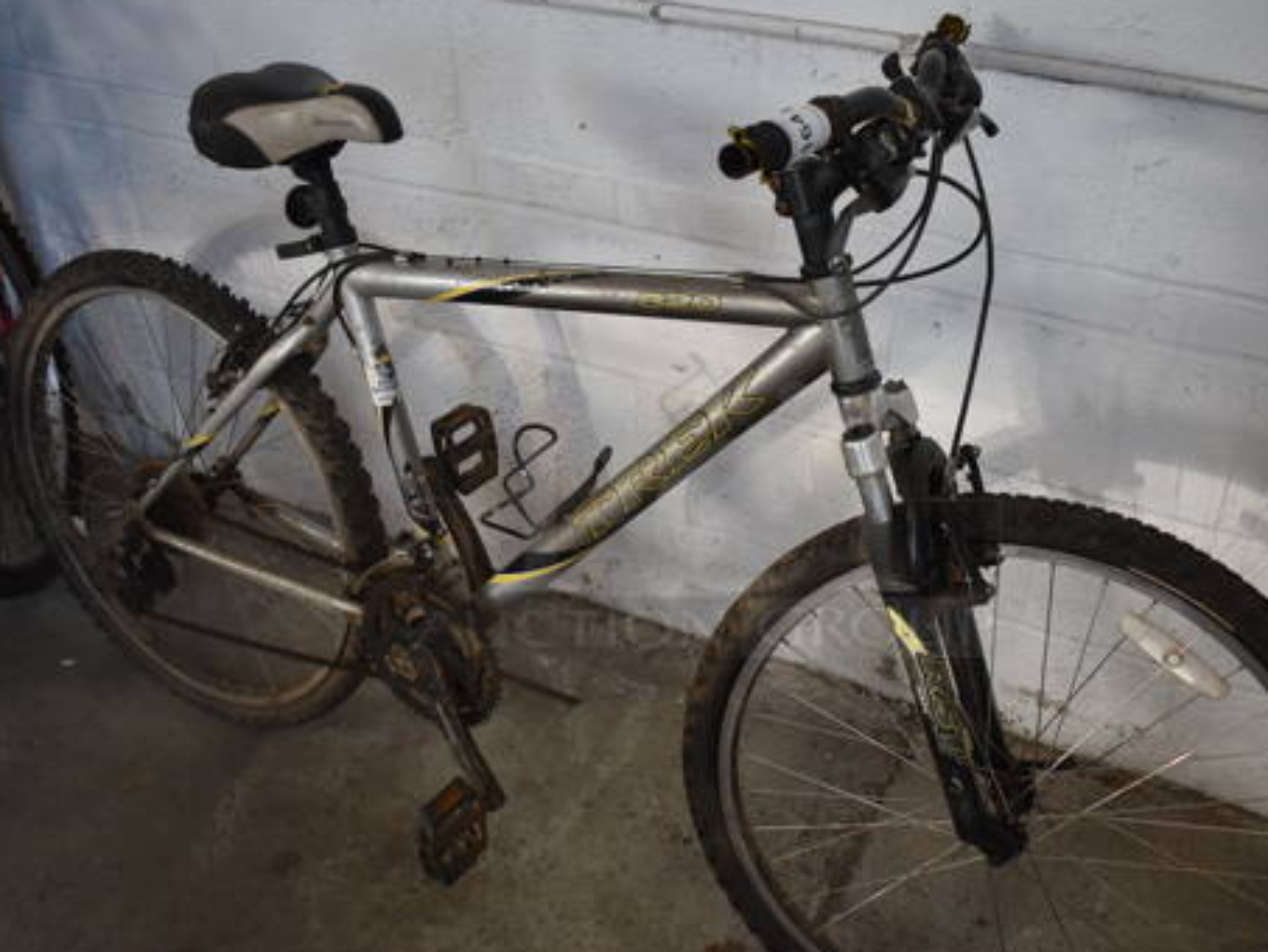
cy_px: 510
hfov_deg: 52.5
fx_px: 1282
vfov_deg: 40.7
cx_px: 708
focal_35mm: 35
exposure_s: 1/250
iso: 720
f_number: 3.5
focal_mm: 18
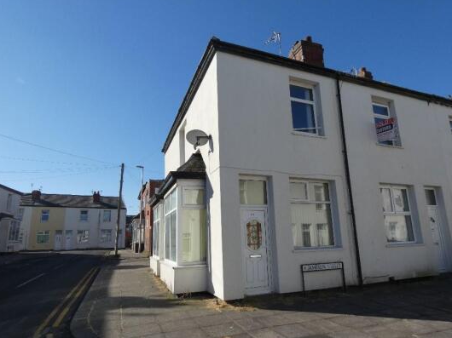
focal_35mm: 22
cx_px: 230
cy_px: 178
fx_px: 287
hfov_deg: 76.4
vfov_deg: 61.0
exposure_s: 1/1000
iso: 80
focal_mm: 3.6
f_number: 3.5
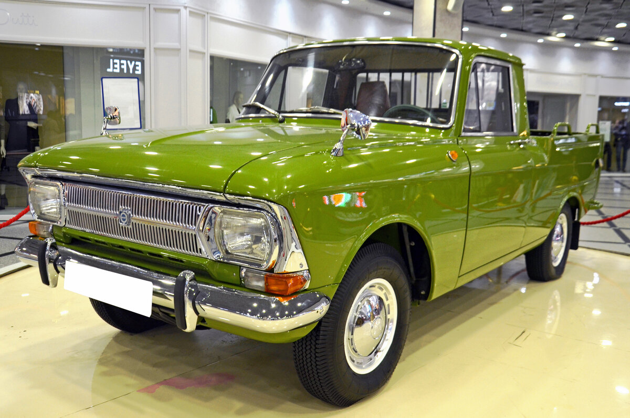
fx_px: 550
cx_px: 315
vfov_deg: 41.5
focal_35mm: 32
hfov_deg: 59.6
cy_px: 209
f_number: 4
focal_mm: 21
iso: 400
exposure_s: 1/60
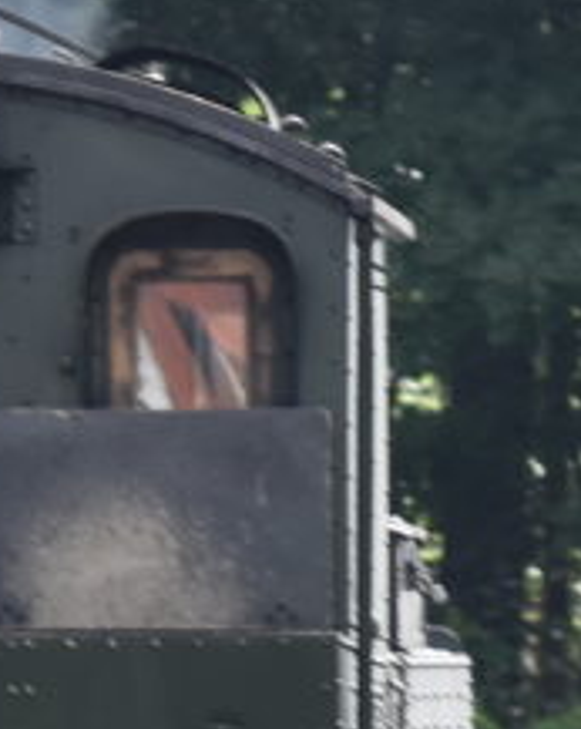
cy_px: 497
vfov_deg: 1.1
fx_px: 37781
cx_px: -203
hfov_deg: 0.9
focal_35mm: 1754
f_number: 5.6
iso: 400
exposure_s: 1/320
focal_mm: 200
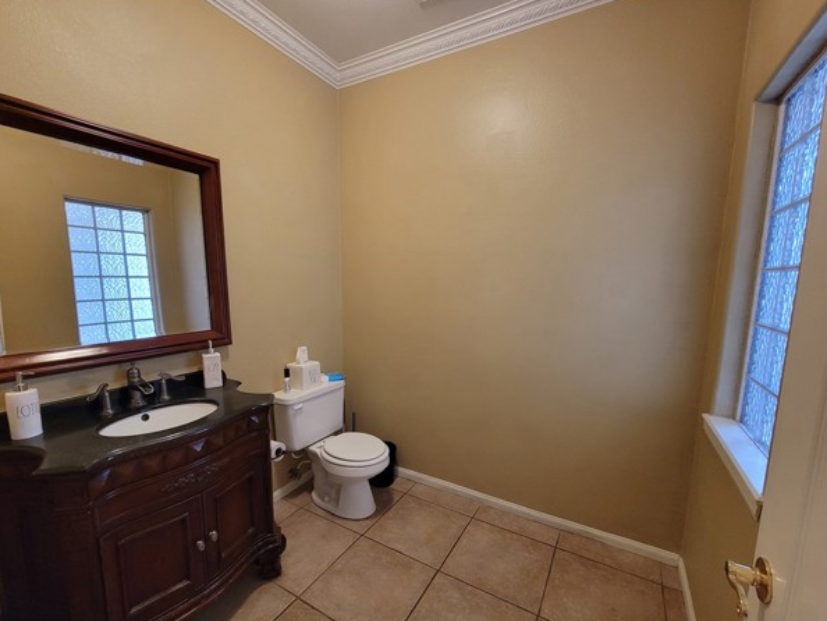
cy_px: 327
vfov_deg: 85.6
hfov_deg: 102.0
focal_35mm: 14
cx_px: 404
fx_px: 335
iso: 400
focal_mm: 2.2
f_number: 2.2
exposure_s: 1/60
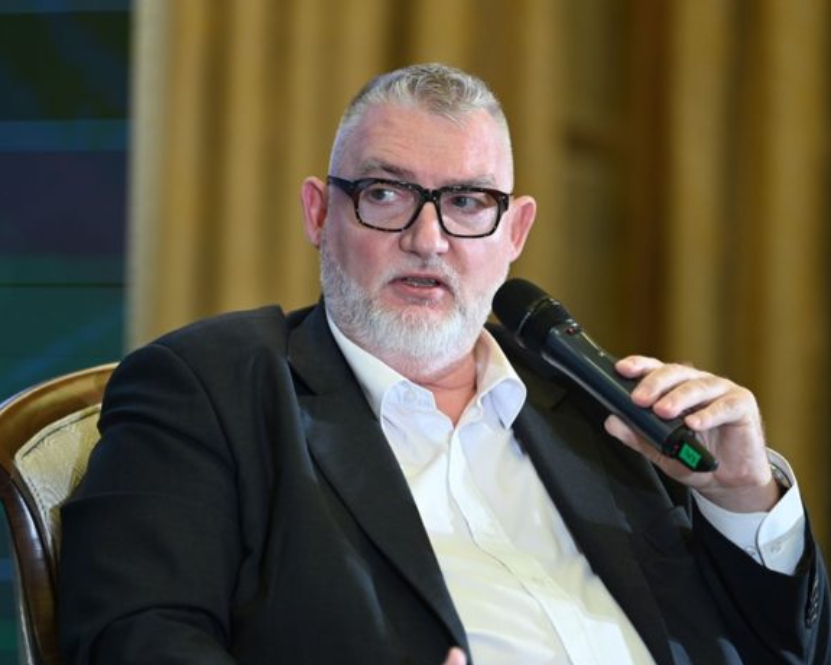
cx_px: 361
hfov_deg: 8.5
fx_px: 5583
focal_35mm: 227
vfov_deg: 6.8
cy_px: 334
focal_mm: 200
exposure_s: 1/160
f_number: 3.2
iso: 1600
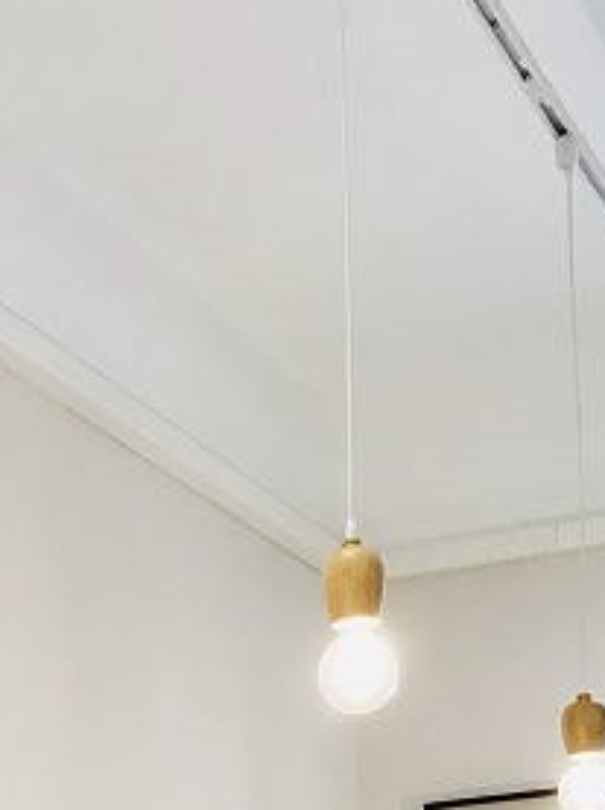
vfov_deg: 21.9
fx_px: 1892
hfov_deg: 17.9
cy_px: 1035
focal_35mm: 81
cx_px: 73
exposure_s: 1/30
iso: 32
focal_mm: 3.99
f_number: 1.8
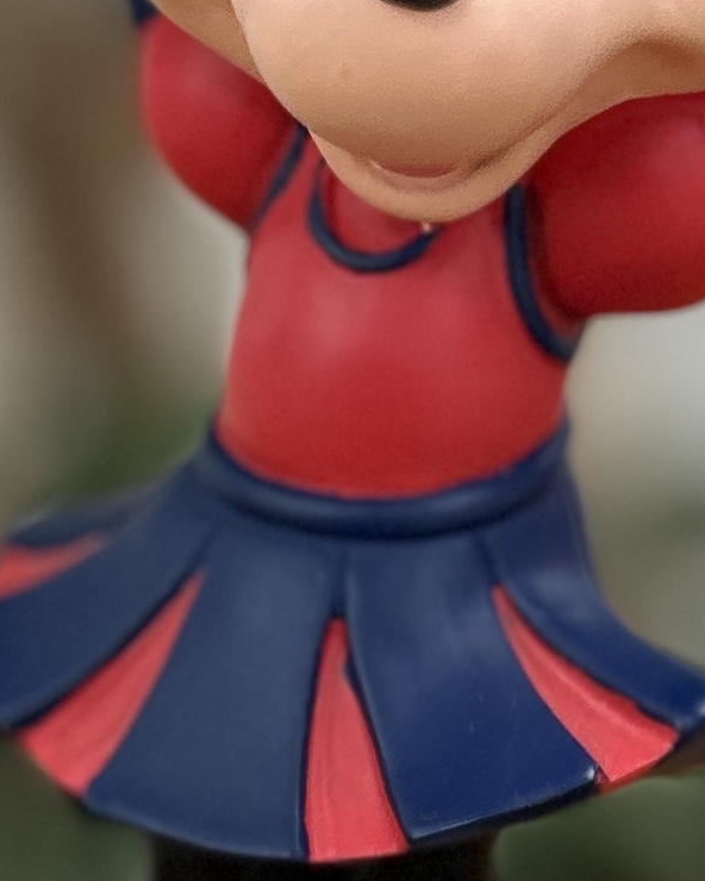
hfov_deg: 14.0
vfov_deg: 17.6
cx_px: 632
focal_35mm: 109
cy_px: 490
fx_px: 2843
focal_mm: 5.7
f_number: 1.5
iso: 125
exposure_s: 1/120
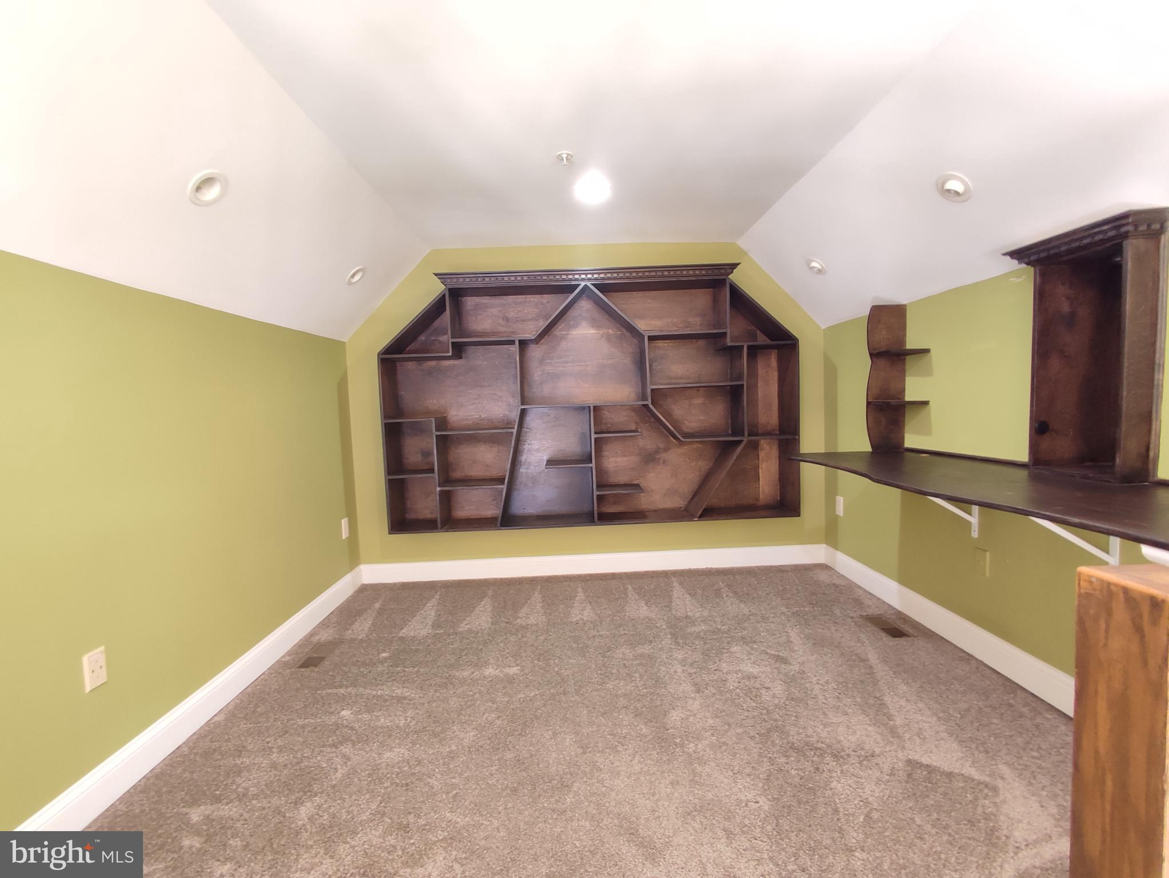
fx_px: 541
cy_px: 439
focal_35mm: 16
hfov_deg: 94.5
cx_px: 584
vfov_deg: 78.2
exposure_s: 1/6
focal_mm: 1.65
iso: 145
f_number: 2.2
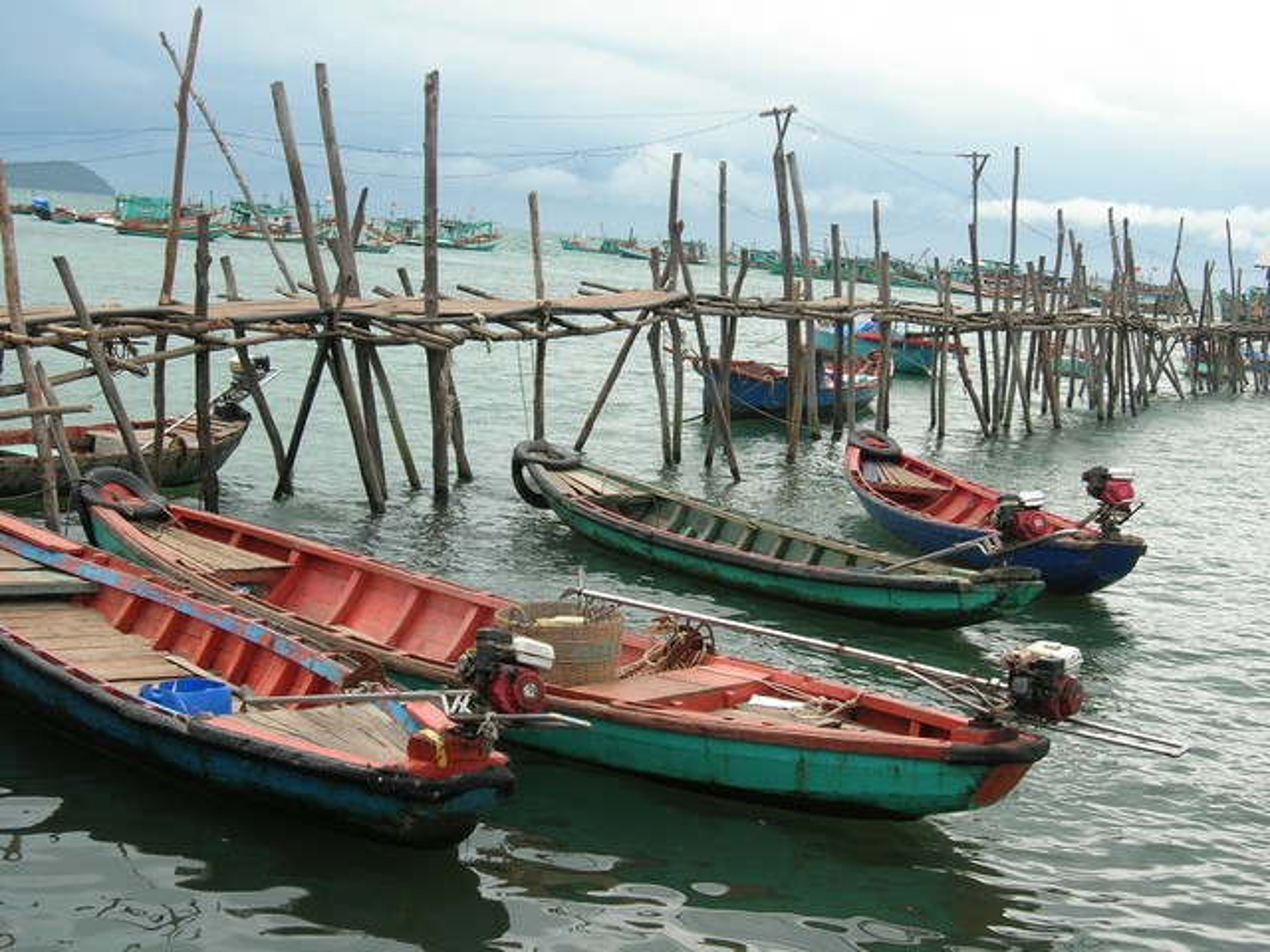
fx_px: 2238
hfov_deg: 31.7
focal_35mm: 61
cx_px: 635
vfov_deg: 24.0
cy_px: 476
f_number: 5.9
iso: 64
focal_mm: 12.7
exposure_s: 1/201
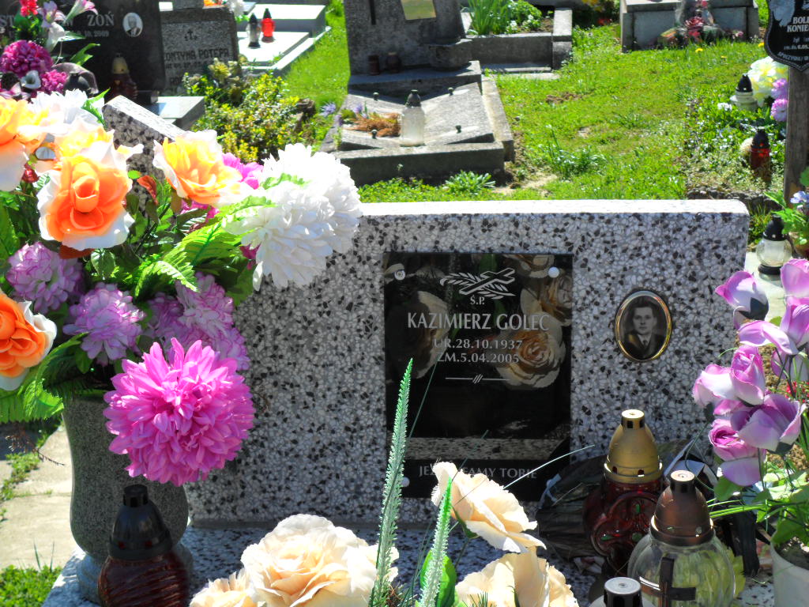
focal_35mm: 74
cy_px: 304
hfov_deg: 26.3
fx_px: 1729
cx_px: 404
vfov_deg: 19.9
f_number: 3.9
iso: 100
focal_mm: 13.2
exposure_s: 1/500
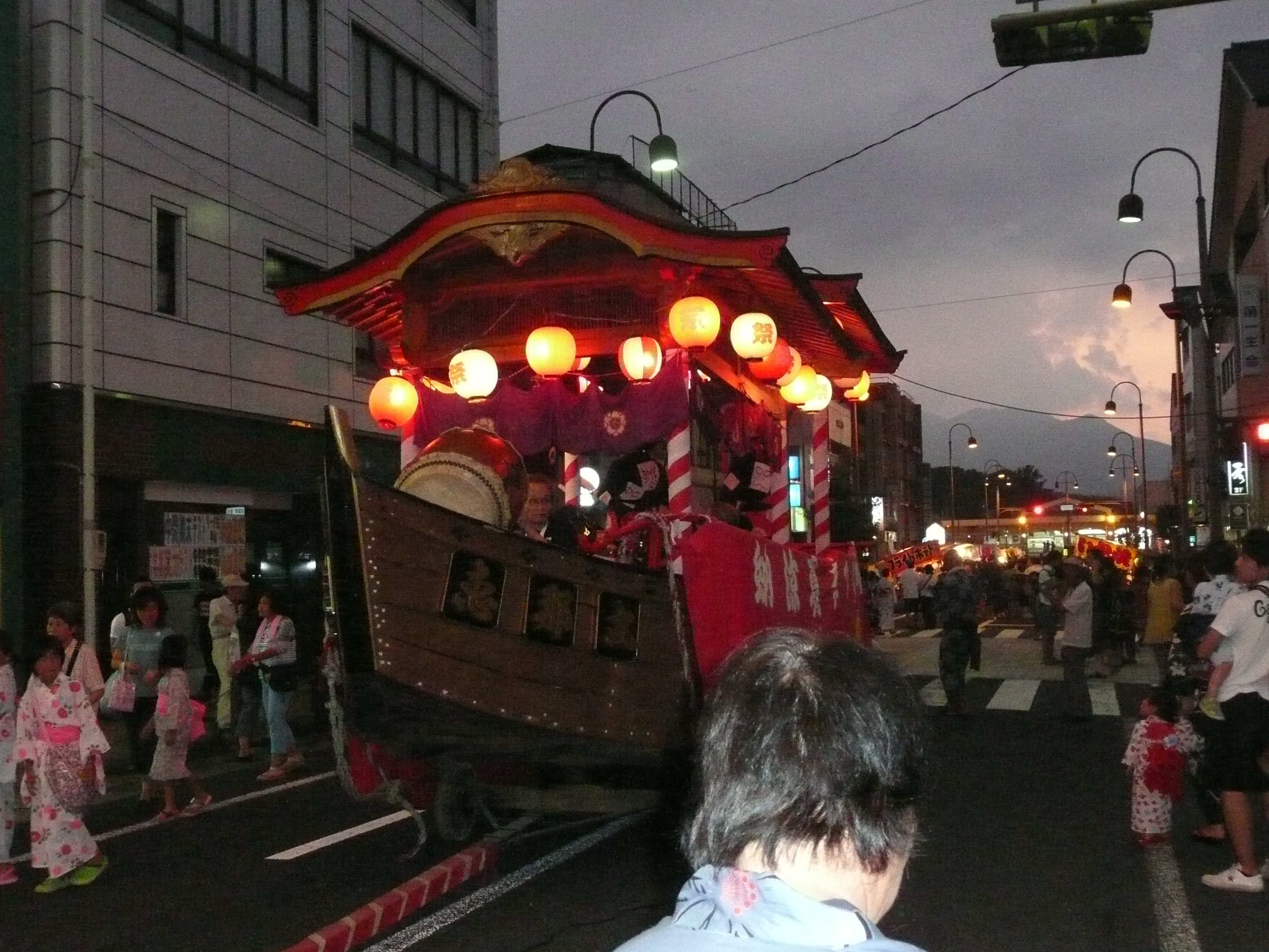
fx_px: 1576
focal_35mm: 43
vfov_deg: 33.6
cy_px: 476
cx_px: 634
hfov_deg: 43.9
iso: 1250
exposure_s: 1/30
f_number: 4
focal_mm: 7
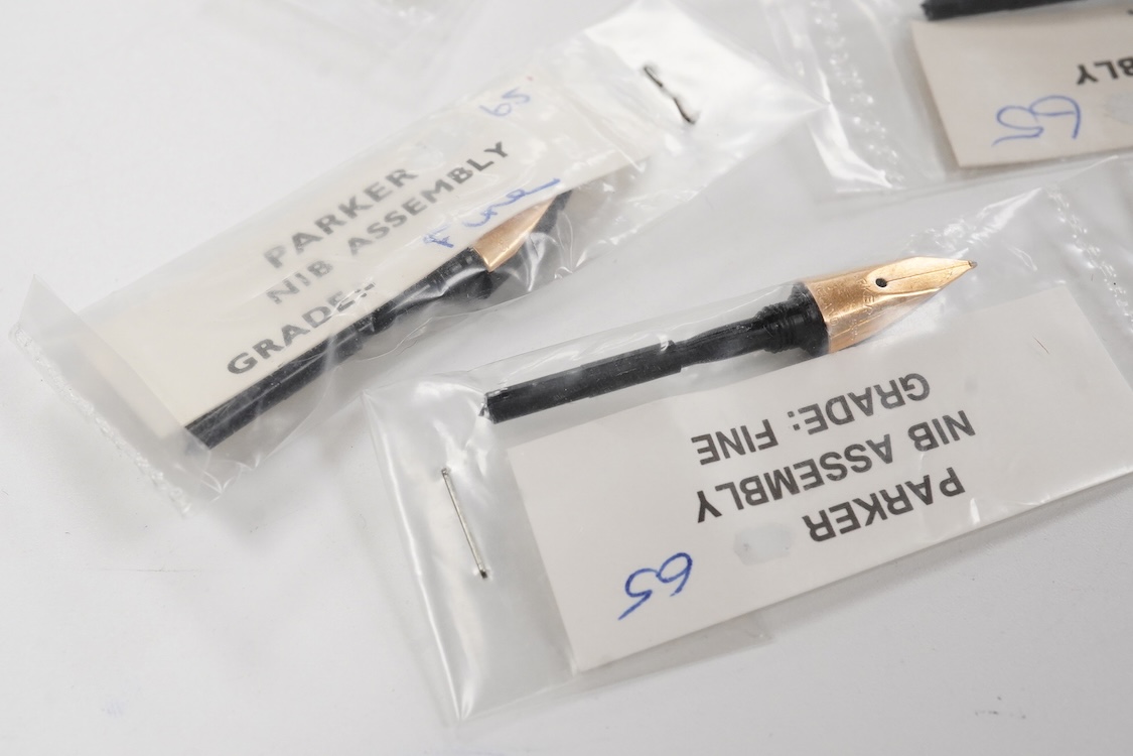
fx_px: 1416
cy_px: 378
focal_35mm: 45
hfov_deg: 43.6
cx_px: 566
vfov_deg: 29.9
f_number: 16
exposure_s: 1/100
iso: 2500
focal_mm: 30
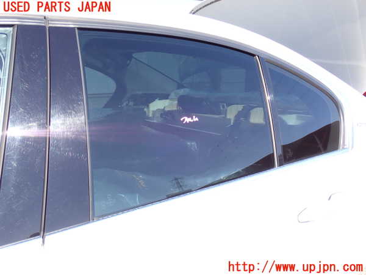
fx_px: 433
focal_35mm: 41
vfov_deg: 35.1
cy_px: 138
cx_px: 183
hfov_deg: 45.8
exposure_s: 1/250
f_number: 4
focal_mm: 7.31
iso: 100
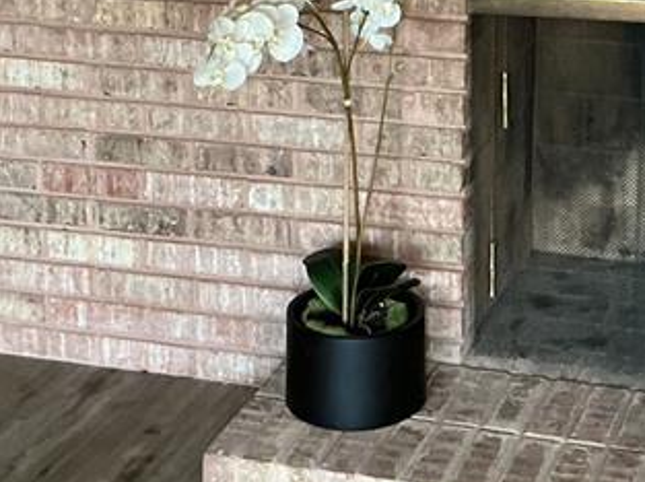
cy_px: -122
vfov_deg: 14.9
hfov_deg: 20.5
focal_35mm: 95
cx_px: 490
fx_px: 1768
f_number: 1.8
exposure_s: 1/40
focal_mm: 3
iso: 250
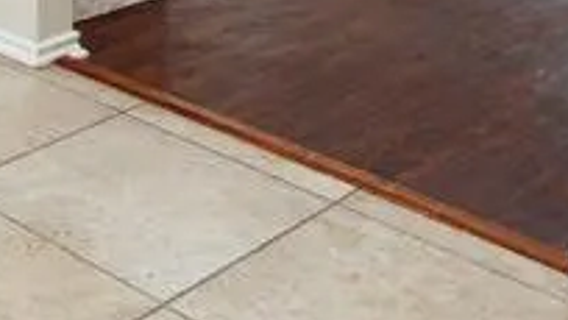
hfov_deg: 23.0
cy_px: -395
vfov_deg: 12.1
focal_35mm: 84
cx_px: -128
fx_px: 1266
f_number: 8
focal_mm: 16
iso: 250
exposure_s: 1/5
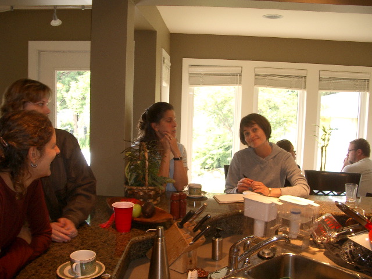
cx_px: 186
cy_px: 140
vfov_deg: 40.7
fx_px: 376
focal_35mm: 35
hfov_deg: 52.6
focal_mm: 5.8
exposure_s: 1/40
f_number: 2.6
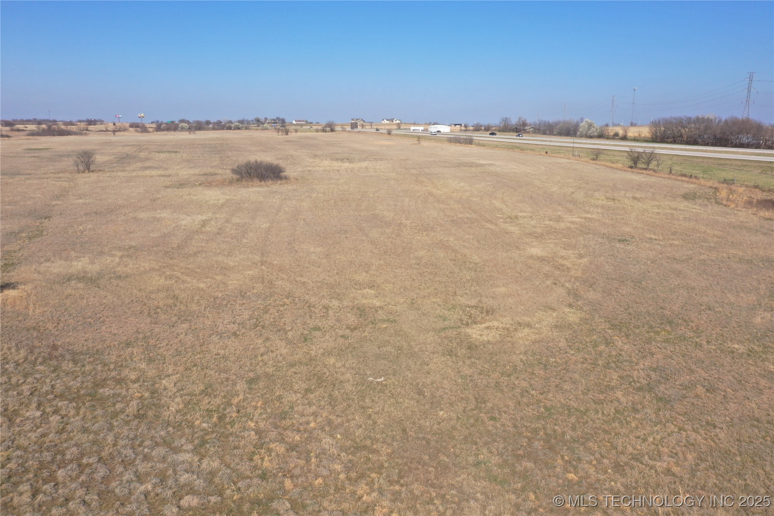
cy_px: 258
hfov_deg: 65.5
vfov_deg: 46.4
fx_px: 602
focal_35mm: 28
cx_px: 387
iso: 100
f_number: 11
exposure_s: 1/120
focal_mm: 10.26
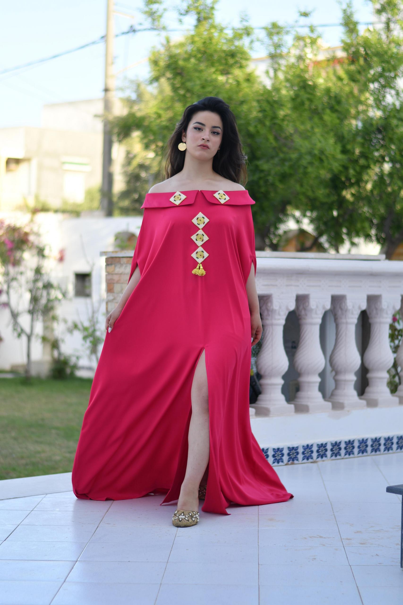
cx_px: 202
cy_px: 302
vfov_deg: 27.0
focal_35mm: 75
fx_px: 1259
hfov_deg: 18.2
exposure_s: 1/1600
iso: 160
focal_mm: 50
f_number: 1.8
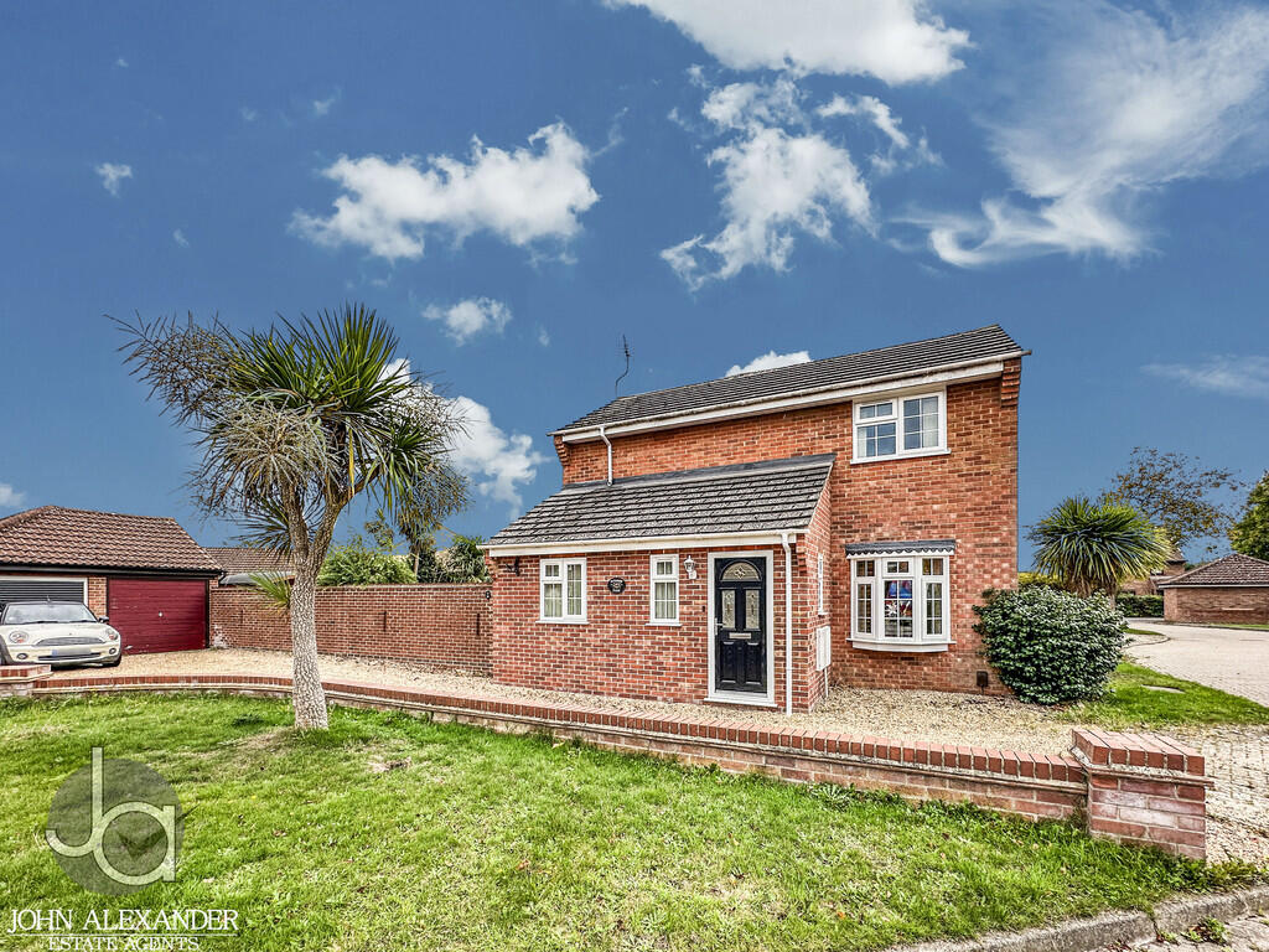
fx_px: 513
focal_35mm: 14
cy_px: 476
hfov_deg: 102.1
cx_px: 634
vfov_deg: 85.7
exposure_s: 1/449
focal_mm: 2.22
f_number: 2.2
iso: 40
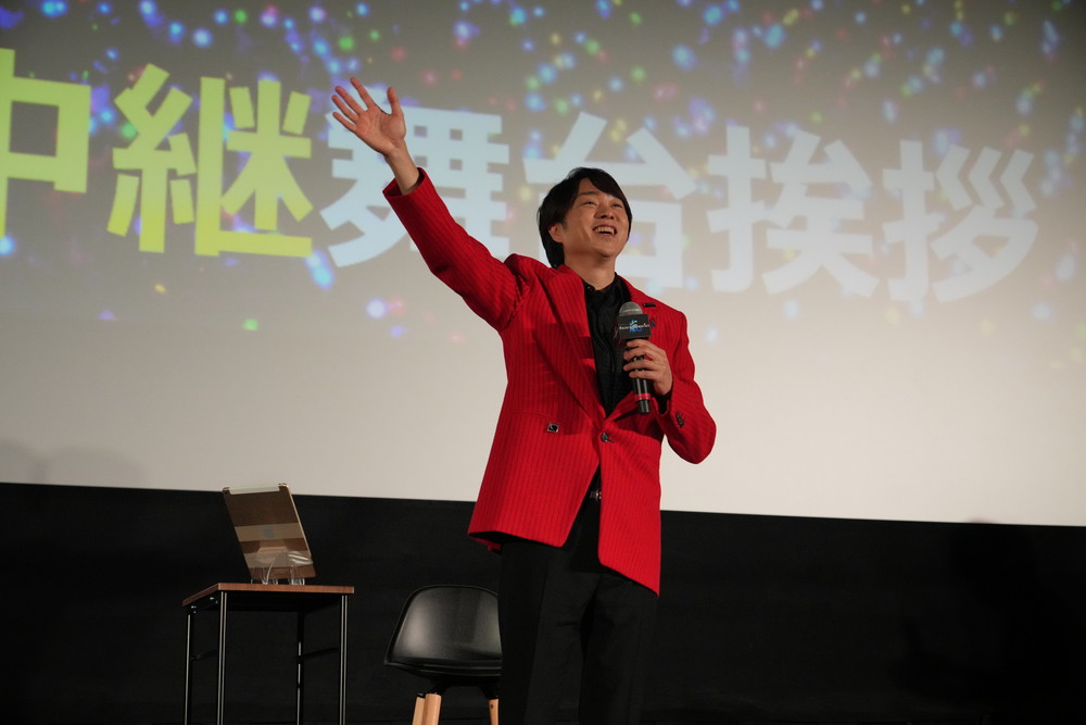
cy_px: 362
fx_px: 1870
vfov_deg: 21.9
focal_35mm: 62
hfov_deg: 32.4
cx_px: 543
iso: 4000
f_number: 3.2
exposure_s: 1/800
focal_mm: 62
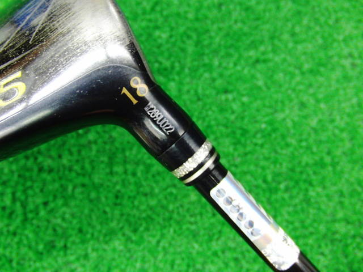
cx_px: 182
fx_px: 388
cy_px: 136
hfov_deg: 50.1
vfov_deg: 38.7
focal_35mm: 37
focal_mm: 6.42
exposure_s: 1/20
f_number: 3.6
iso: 400
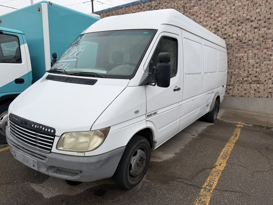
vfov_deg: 56.8
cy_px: 102
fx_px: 189
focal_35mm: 24
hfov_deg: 71.6
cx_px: 136
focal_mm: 6.76
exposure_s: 1/2053
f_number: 1.78
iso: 80
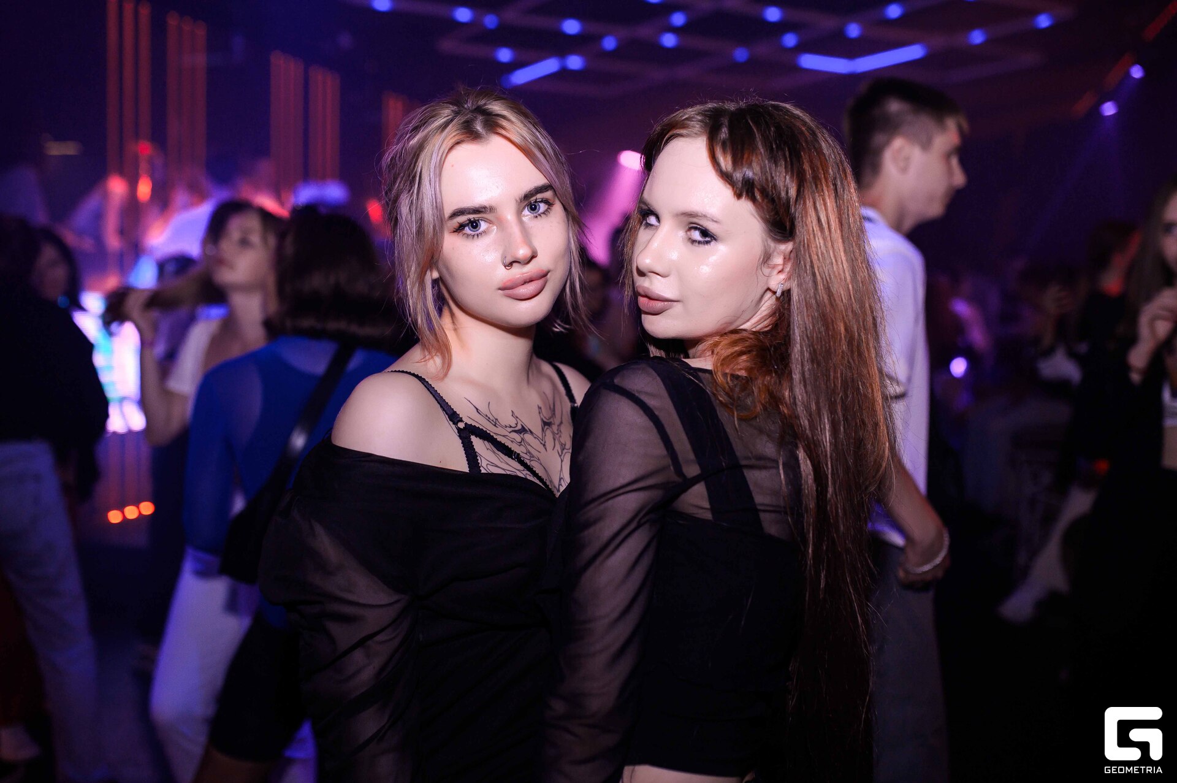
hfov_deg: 54.5
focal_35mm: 35
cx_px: 588
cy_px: 392
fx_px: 1143
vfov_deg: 37.8
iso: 640
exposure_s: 1/160
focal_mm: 35
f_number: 2.5
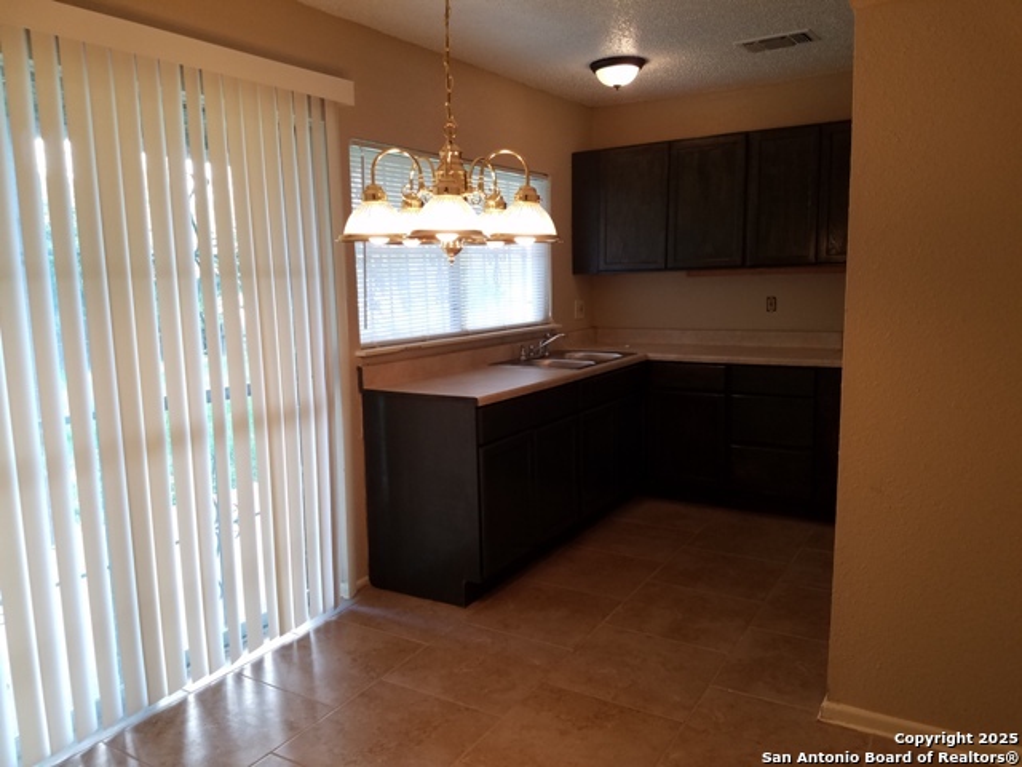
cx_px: 511
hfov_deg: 67.3
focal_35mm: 26
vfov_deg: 53.1
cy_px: 384
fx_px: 768
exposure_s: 1/60
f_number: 1.7
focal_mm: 4.2
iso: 80
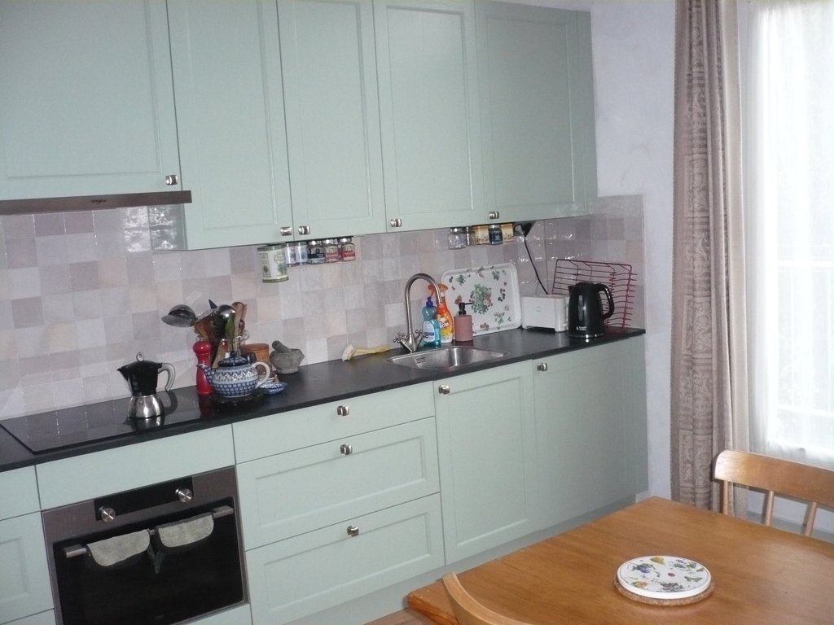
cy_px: 312
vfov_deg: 40.7
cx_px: 417
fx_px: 843
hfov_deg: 52.6
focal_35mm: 35
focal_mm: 5.8
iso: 400
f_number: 2.8
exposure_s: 1/30
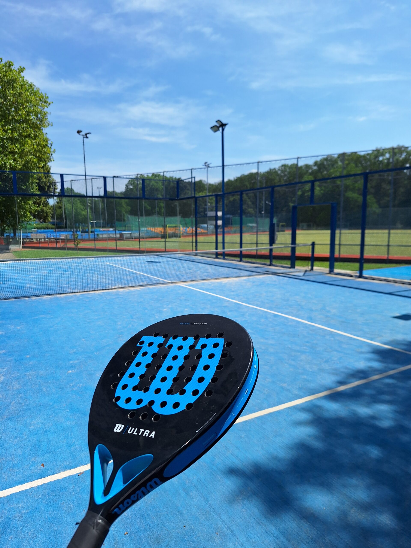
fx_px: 364
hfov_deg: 58.9
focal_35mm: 23
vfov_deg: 73.9
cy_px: 274
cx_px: 206
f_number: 1.8
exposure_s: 1/2959
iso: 40
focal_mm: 5.54
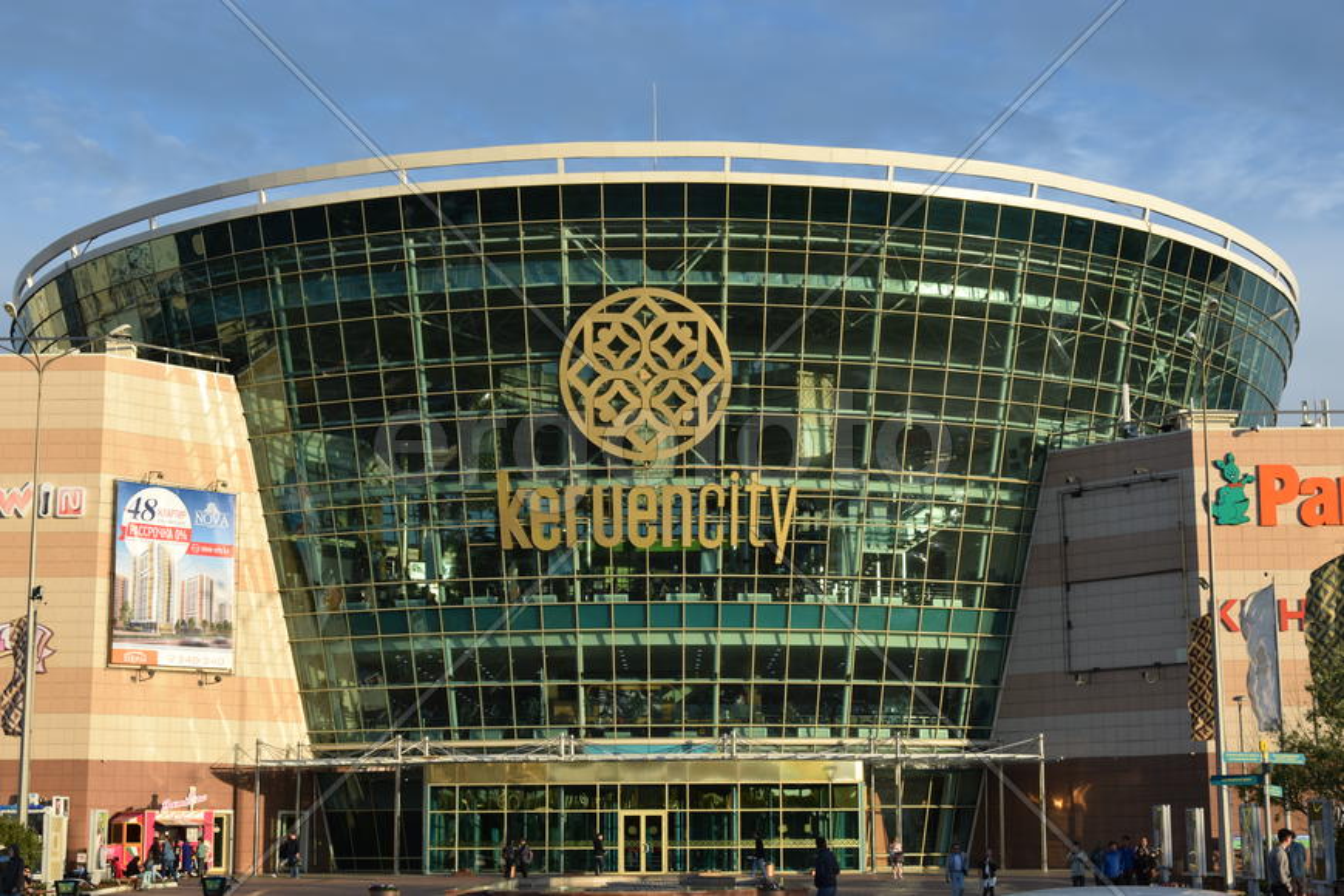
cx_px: 672
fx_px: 2128
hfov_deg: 35.1
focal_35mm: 57
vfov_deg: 23.8
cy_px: 448
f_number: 9
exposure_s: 1/100
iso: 100
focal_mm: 38
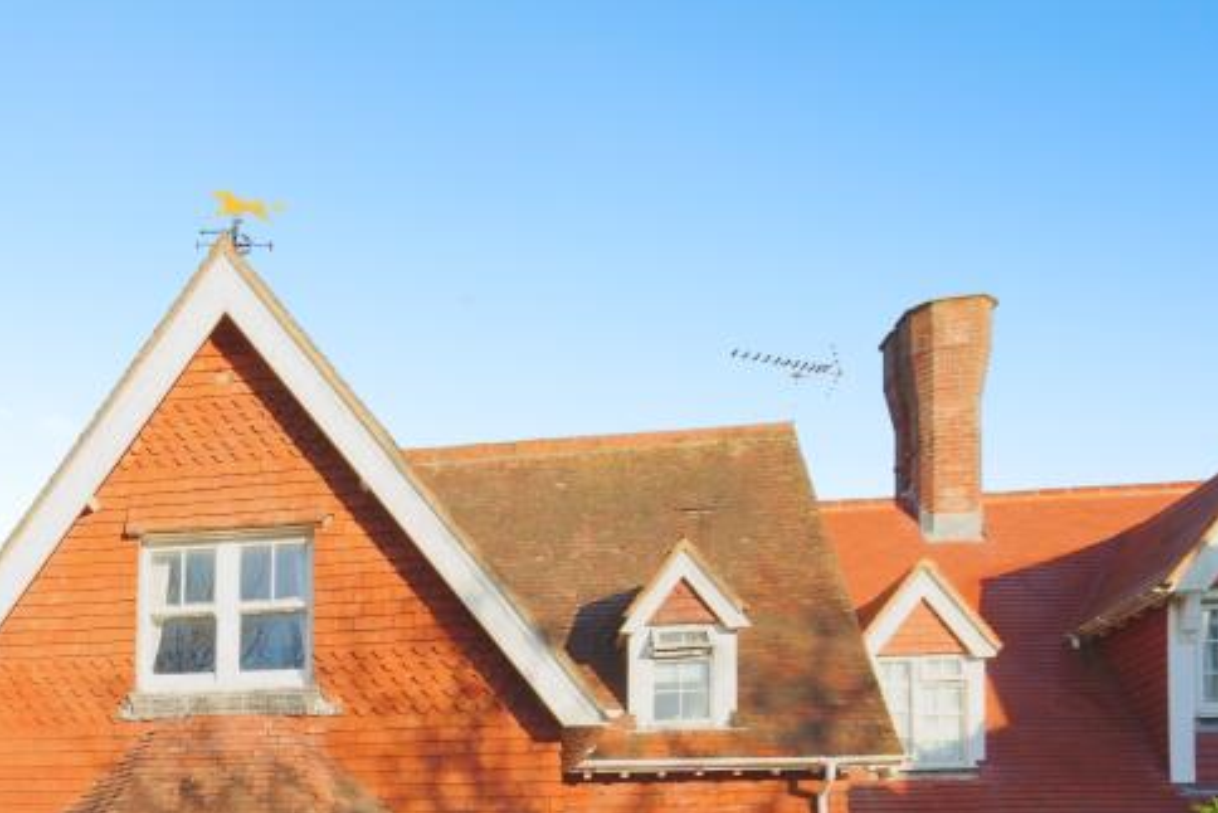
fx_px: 1218
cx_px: 154
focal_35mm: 36
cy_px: 769
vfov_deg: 34.3
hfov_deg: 48.3
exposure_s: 1/640
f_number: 8
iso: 640
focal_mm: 17
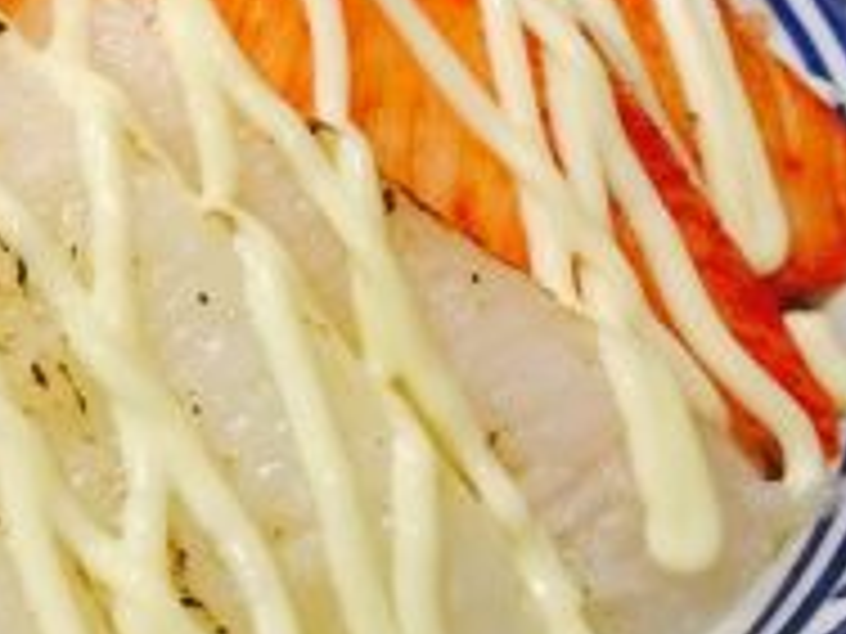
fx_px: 2639
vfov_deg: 13.5
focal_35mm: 108
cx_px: -274
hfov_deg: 17.1
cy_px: -7
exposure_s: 1/17
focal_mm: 4.15
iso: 320
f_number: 2.2
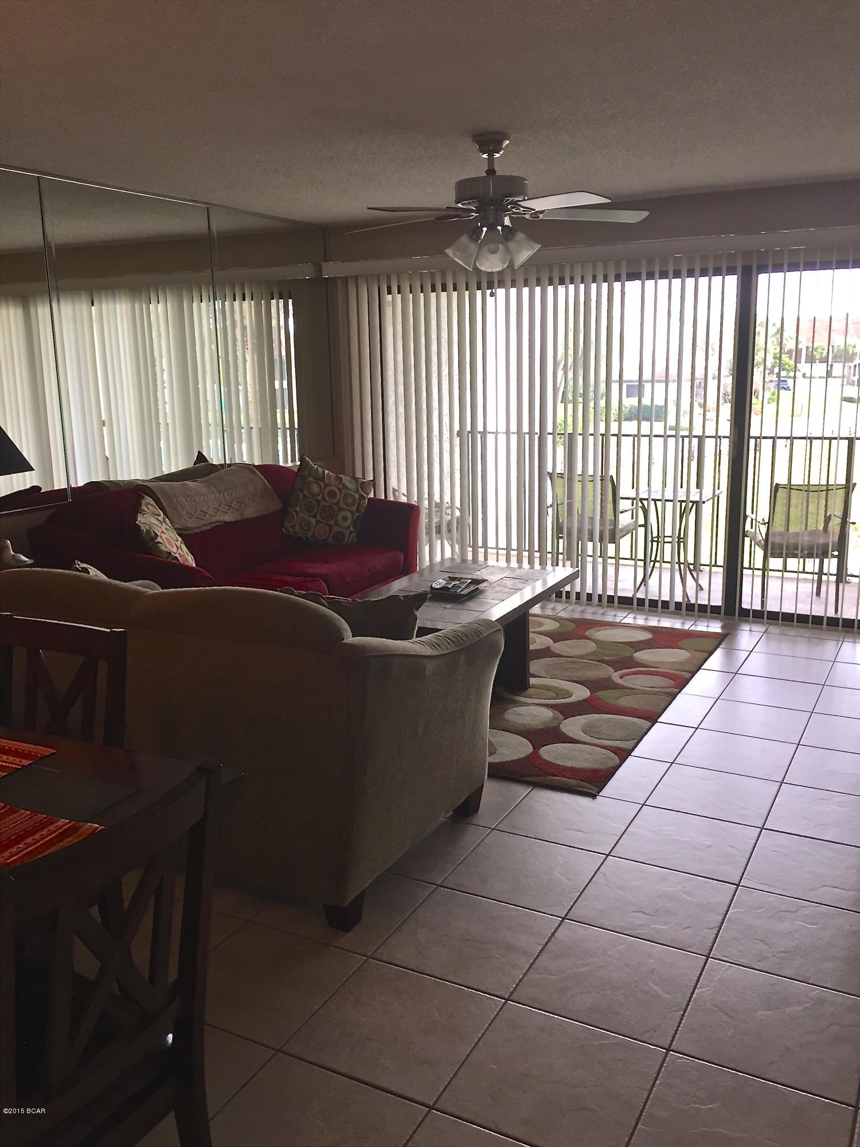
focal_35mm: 29
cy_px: 574
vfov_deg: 61.7
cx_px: 430
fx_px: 961
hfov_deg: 48.2
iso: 64
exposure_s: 1/120
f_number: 2.2
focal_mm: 4.15
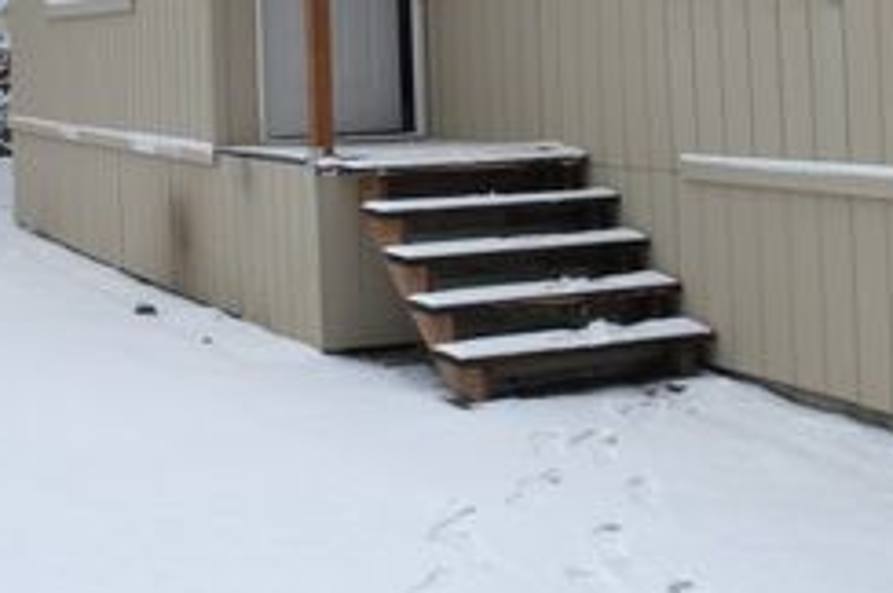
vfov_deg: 16.9
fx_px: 1957
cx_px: 454
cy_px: 13
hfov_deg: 25.7
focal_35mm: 79
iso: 64
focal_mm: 6.6
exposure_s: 1/59.5
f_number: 10
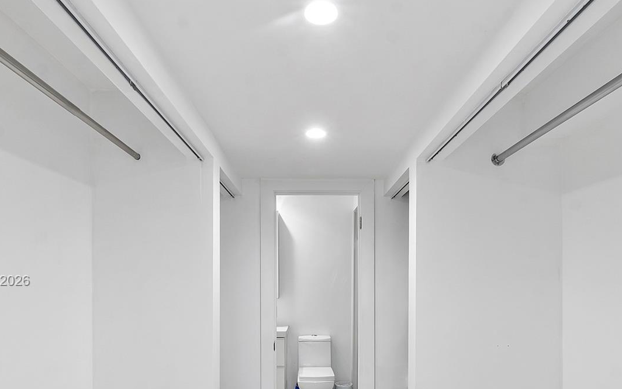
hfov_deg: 77.2
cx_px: 315
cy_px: 282
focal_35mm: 23
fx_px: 390
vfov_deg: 51.2
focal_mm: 10
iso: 160
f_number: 11
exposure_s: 1/4
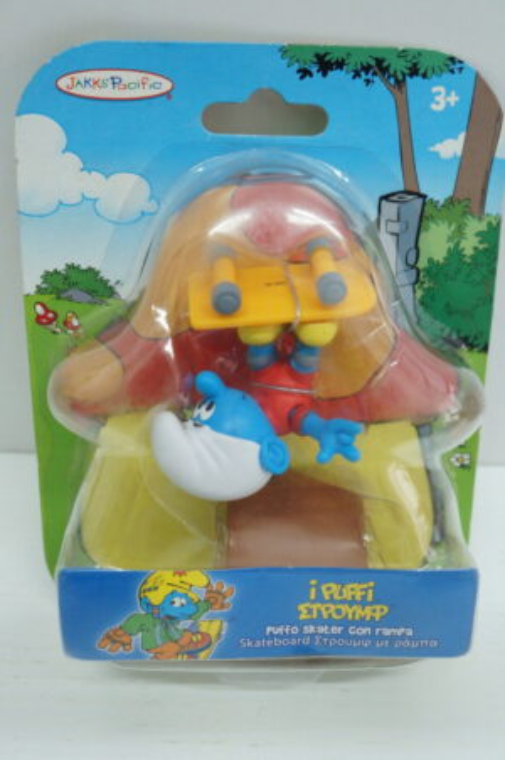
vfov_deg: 57.3
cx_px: 252
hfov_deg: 39.9
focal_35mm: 33
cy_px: 380
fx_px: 695
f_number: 5.6
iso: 2000
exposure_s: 1/60
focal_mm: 22
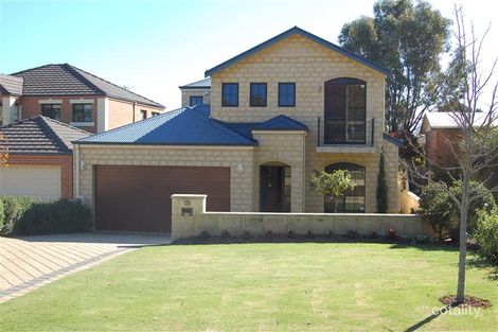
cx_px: 249
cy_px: 166
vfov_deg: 34.2
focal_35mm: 39
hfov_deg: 49.6
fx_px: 539
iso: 400
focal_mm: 26
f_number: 10
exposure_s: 1/250
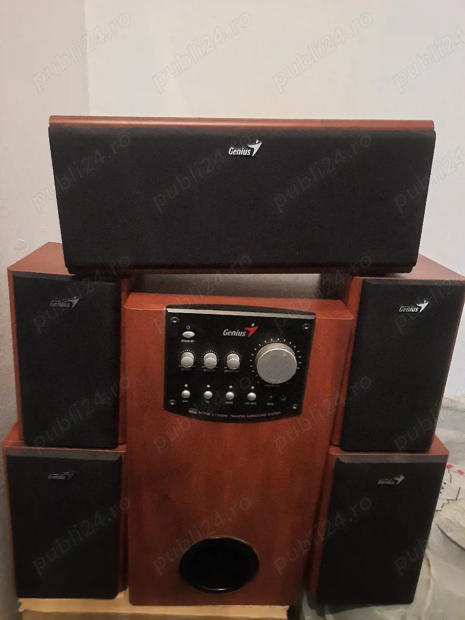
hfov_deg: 54.9
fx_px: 448
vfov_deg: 69.4
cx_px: 232
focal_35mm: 25
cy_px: 310
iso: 1250
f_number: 2
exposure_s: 1/17
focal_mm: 4.6
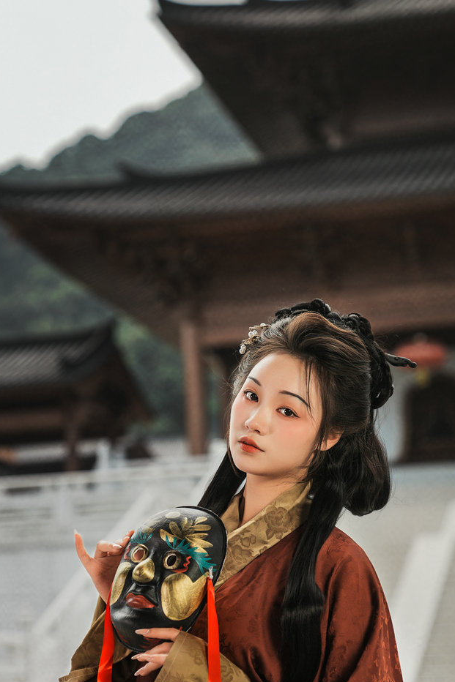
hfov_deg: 13.7
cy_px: 418
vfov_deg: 20.4
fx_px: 1896
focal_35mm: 100
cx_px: 180
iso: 400
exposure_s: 1/1000
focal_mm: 69
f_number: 2.8
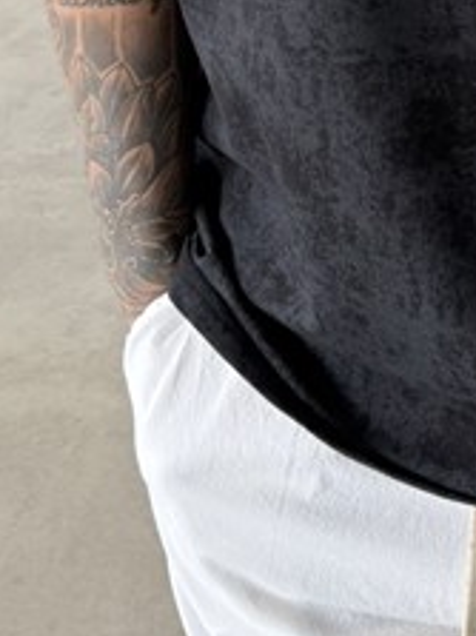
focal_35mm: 86
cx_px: 599
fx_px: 1578
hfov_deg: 16.3
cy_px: -57
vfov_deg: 21.6
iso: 80
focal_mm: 6.76
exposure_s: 1/121
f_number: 1.78
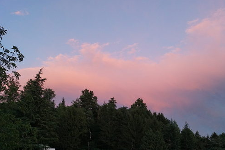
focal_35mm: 33
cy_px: 89
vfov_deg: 39.8
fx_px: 206
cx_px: 132
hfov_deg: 56.9
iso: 1000
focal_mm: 18
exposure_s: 1/160
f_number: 4
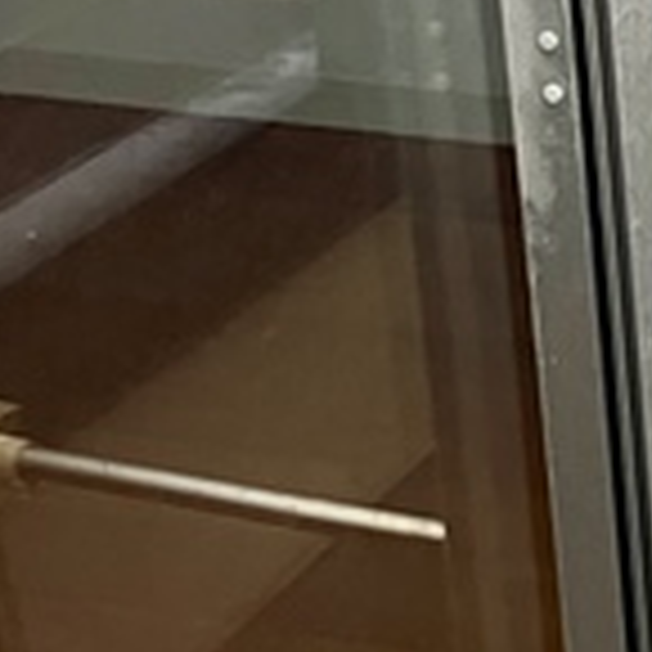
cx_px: 1255
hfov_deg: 12.1
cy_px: 171
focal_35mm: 130
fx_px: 2770
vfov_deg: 13.4
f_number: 1.8
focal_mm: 3.99
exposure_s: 1/92
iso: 80
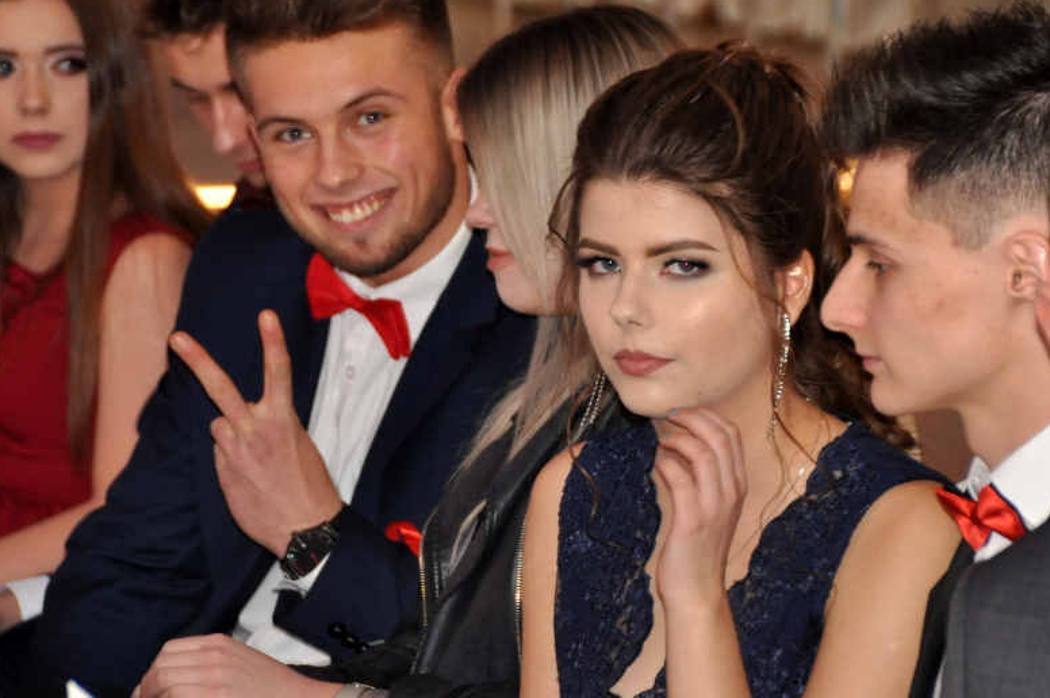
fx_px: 8072
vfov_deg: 5.0
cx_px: 536
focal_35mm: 277
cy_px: 400
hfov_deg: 7.4
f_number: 6
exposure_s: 1/60
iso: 800
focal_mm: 140
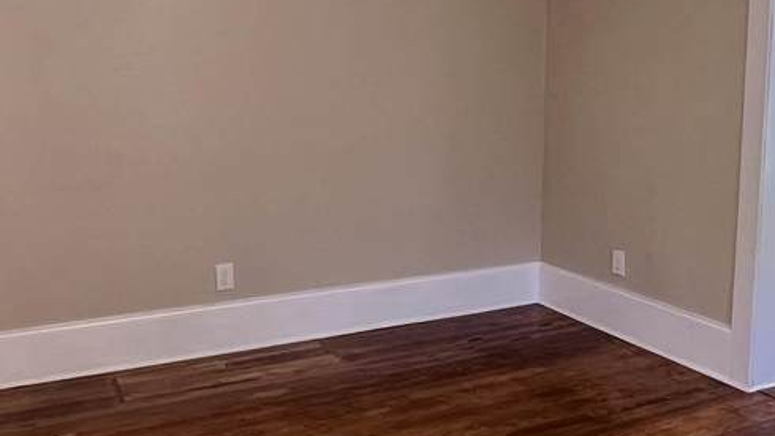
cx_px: 456
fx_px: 761
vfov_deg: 32.0
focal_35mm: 37
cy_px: 204
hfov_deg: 53.7
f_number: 1.8
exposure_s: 1/120
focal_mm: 1.57
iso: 250
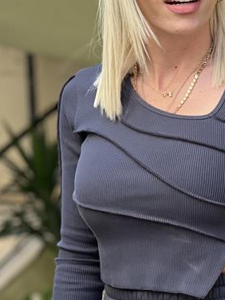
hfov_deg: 9.0
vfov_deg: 12.0
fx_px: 1421
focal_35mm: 164
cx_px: 178
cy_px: 195
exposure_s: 1/121
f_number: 2.8
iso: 160
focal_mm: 9
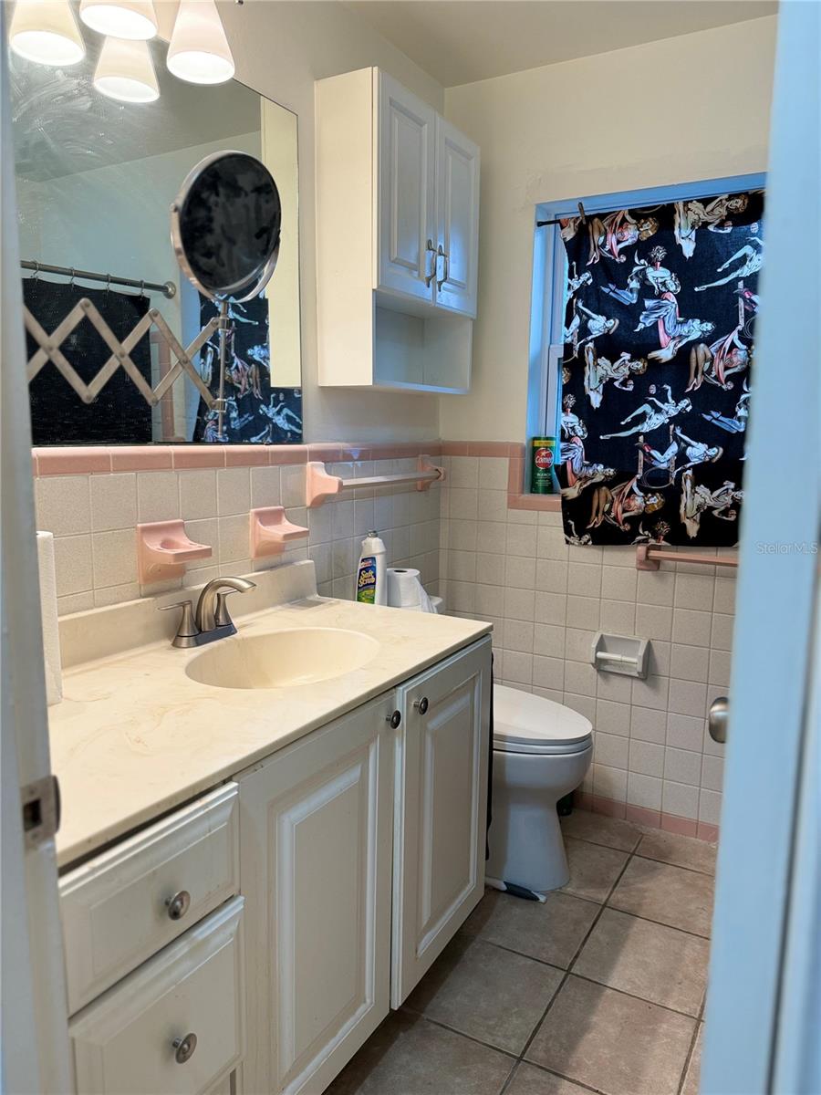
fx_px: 759
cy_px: 548
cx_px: 410
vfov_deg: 71.6
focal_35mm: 24
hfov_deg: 56.8
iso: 125
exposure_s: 1/60
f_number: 1.78
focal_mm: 6.76
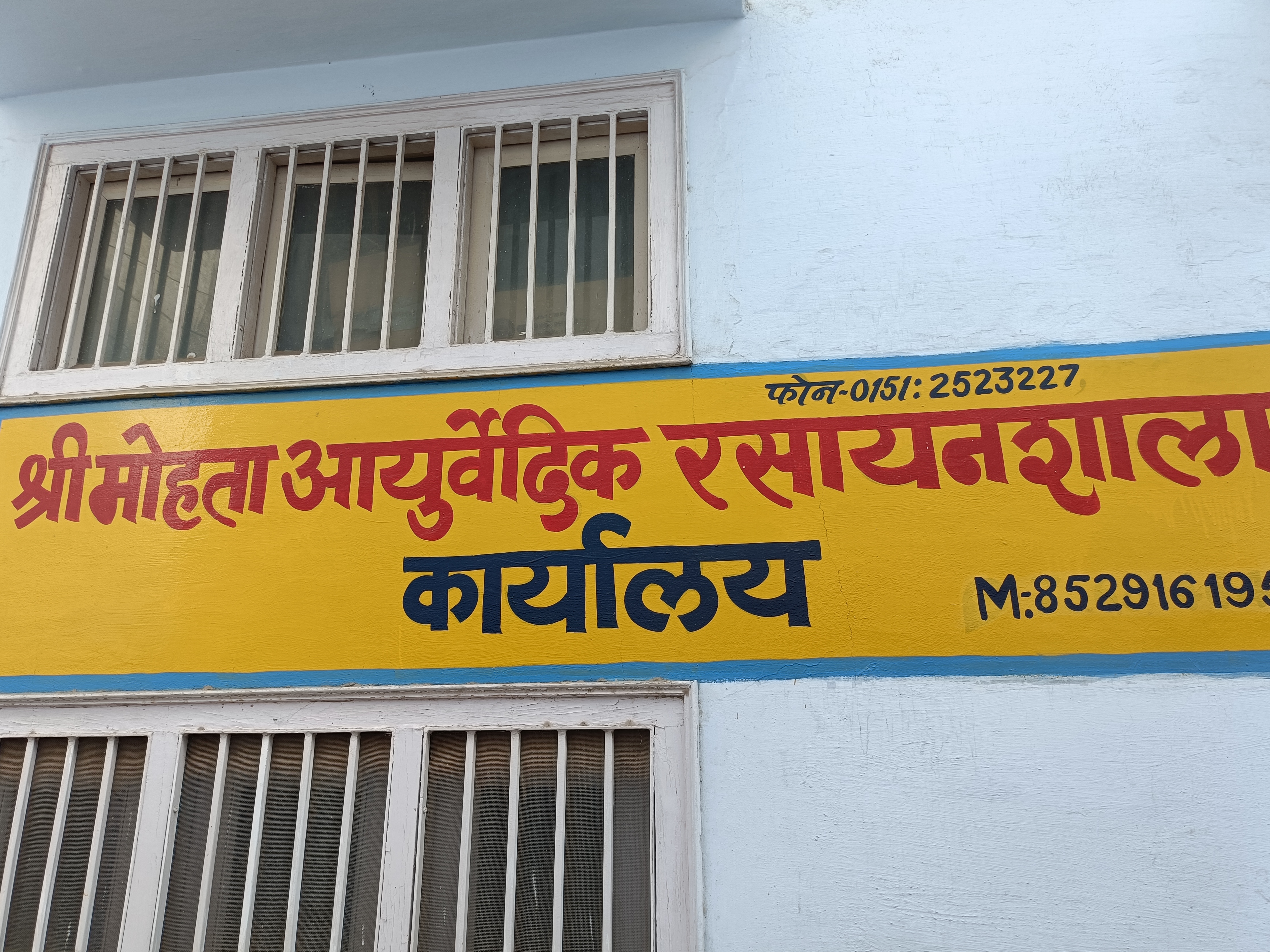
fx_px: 954
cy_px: 464
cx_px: 636
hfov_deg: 67.3
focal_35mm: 26
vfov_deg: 53.1
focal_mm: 4.7
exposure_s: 1/100
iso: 80
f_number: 1.7
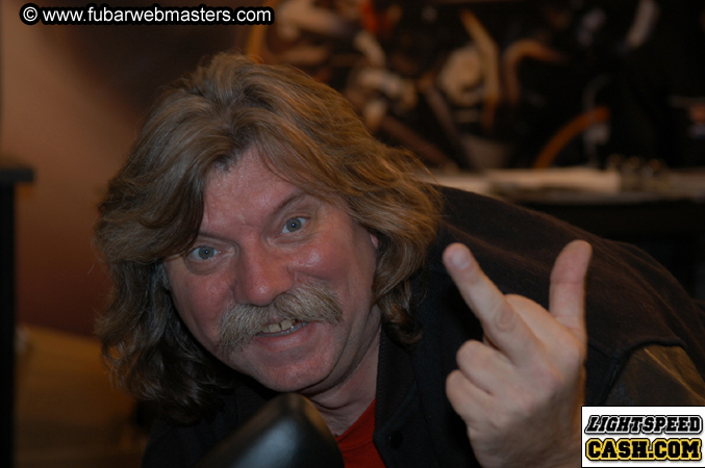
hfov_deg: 16.1
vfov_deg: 10.7
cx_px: 352
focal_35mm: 128
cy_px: 234
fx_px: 2494
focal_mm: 85
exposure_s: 1/60
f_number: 5
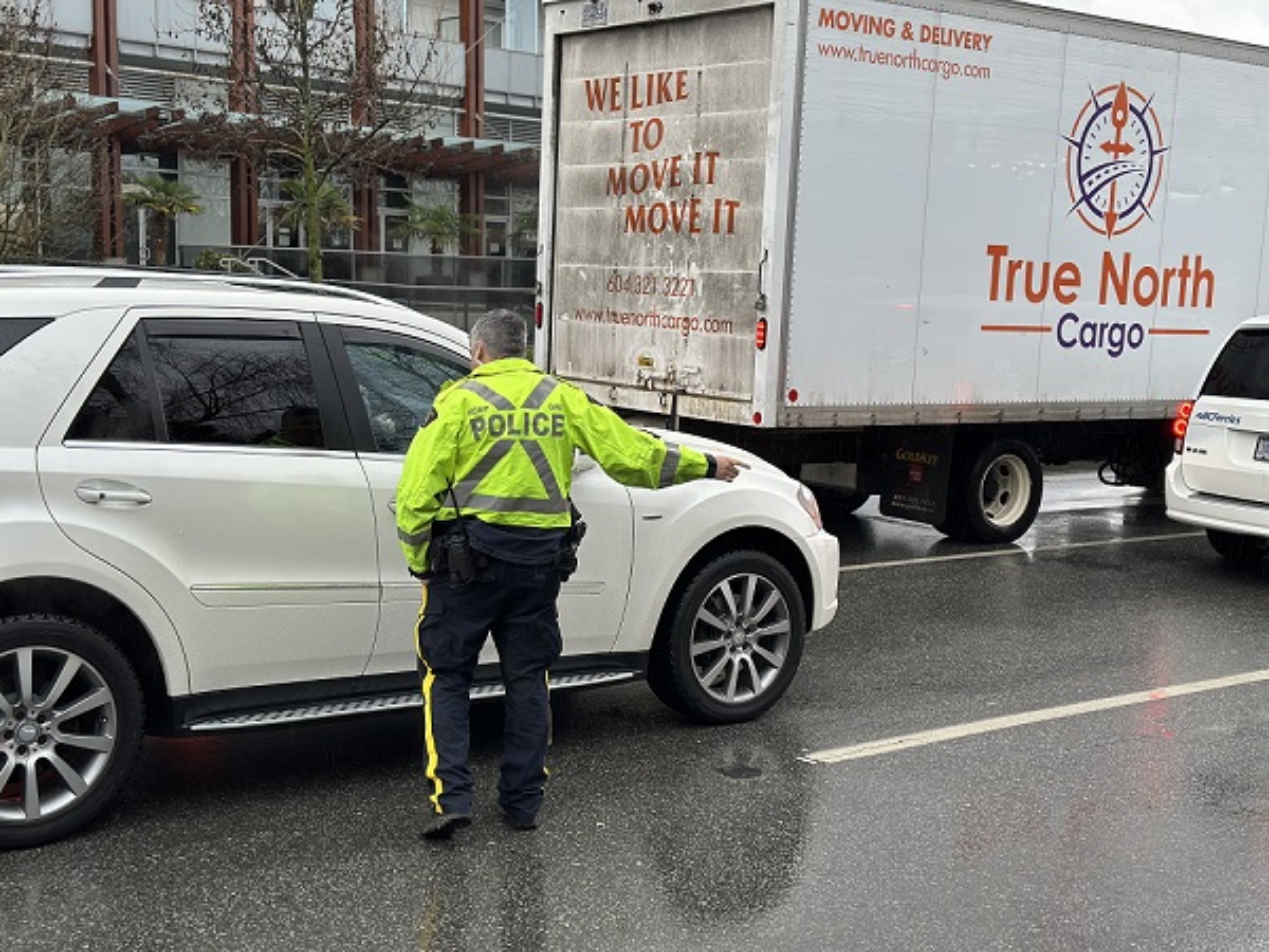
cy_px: 476
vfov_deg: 30.3
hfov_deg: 39.7
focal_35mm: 48
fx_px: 1760
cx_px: 634
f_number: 1.78
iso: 64
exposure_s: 1/157
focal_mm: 6.86
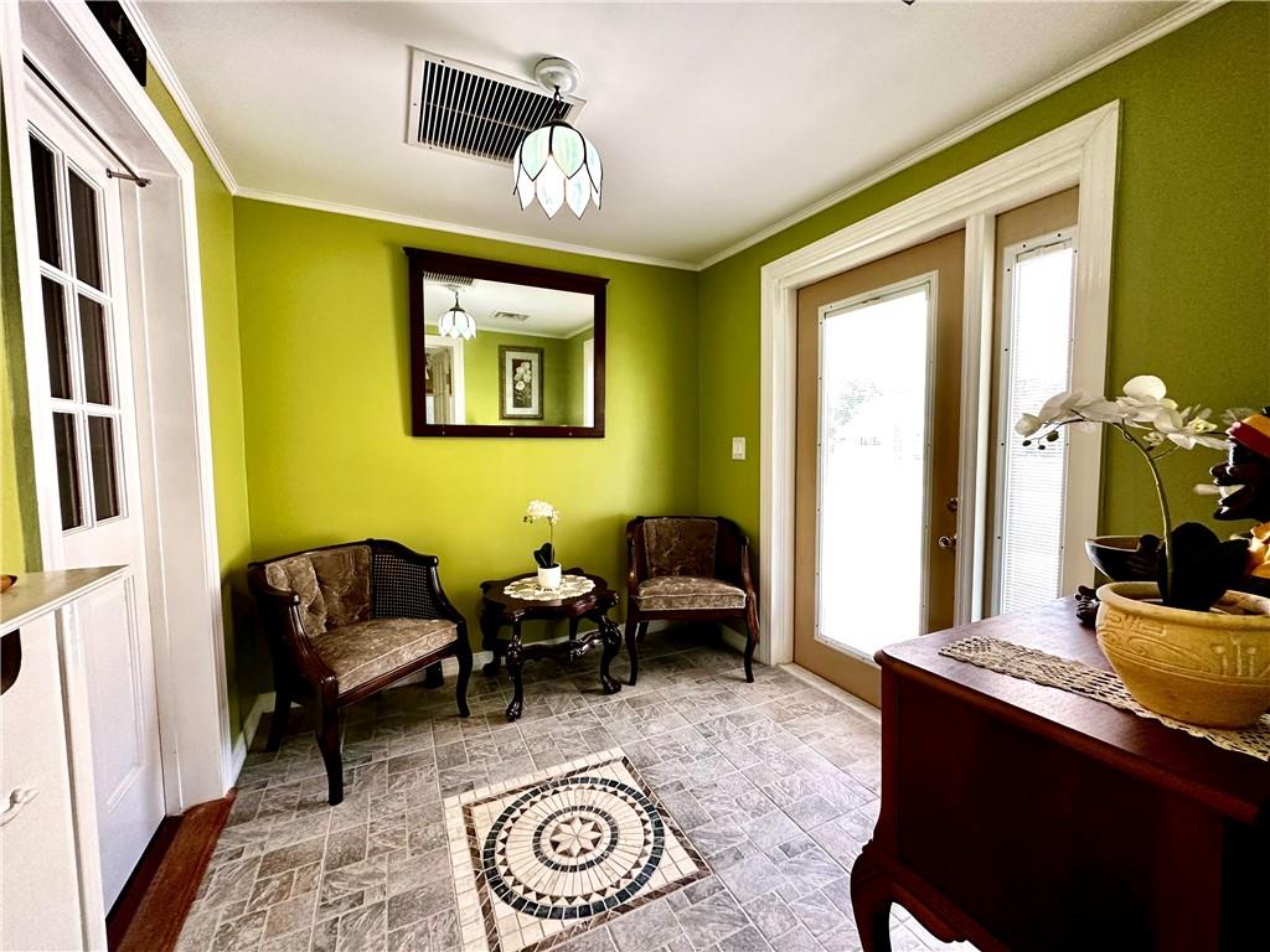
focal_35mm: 14
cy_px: 476
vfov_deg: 85.7
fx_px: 514
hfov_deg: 102.1
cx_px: 635
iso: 200
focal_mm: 2.22
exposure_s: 1/99
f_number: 2.2
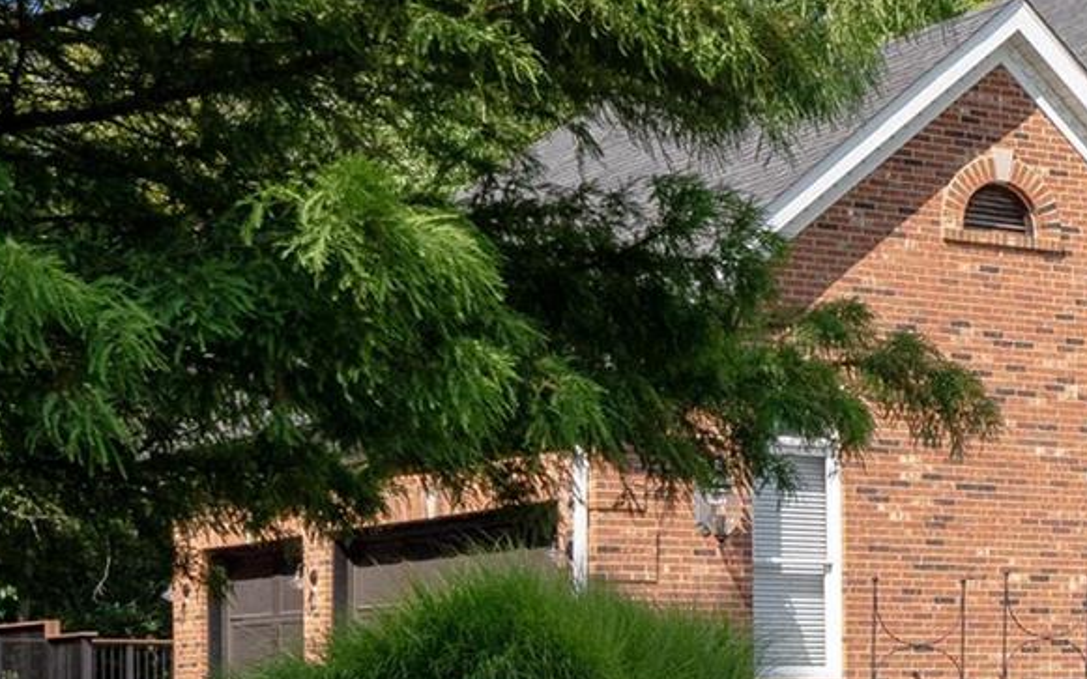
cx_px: 1203
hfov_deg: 19.7
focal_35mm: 101
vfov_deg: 12.8
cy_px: 679
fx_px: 2992
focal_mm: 18
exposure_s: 1/640
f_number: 7.1
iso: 400
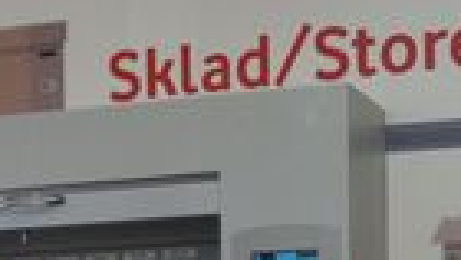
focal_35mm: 129
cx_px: 18
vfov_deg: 8.9
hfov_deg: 16.3
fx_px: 1578
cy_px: 504
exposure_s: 1/160
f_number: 4.5
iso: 800
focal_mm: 28
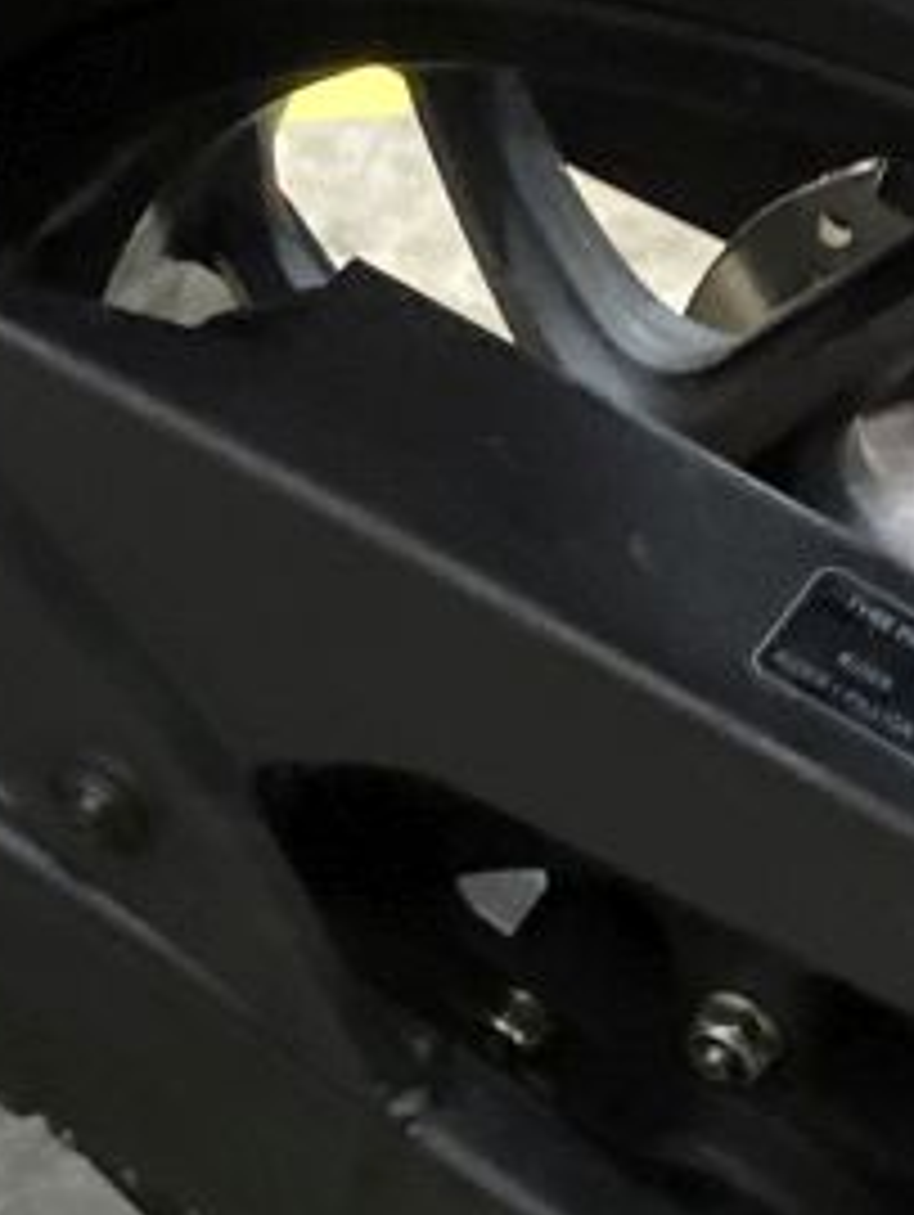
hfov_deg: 14.4
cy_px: 673
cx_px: 806
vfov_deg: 19.2
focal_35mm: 102
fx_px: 3585
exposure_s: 1/25
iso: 800
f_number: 1.8
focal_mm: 4.25
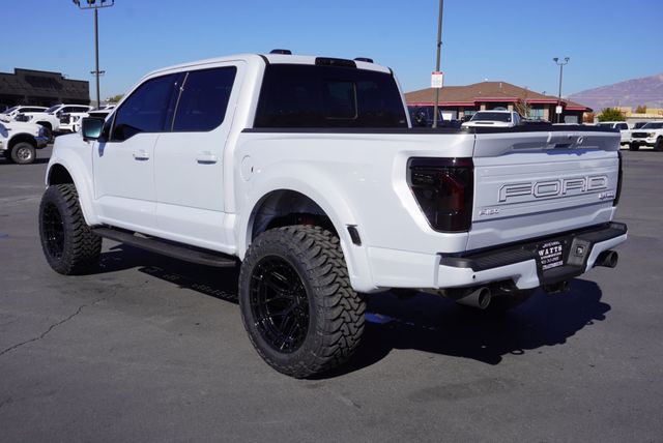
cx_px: 332
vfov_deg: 36.9
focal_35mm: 36
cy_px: 222
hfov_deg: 53.1
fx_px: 664
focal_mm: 24
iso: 100
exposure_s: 1/200
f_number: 11
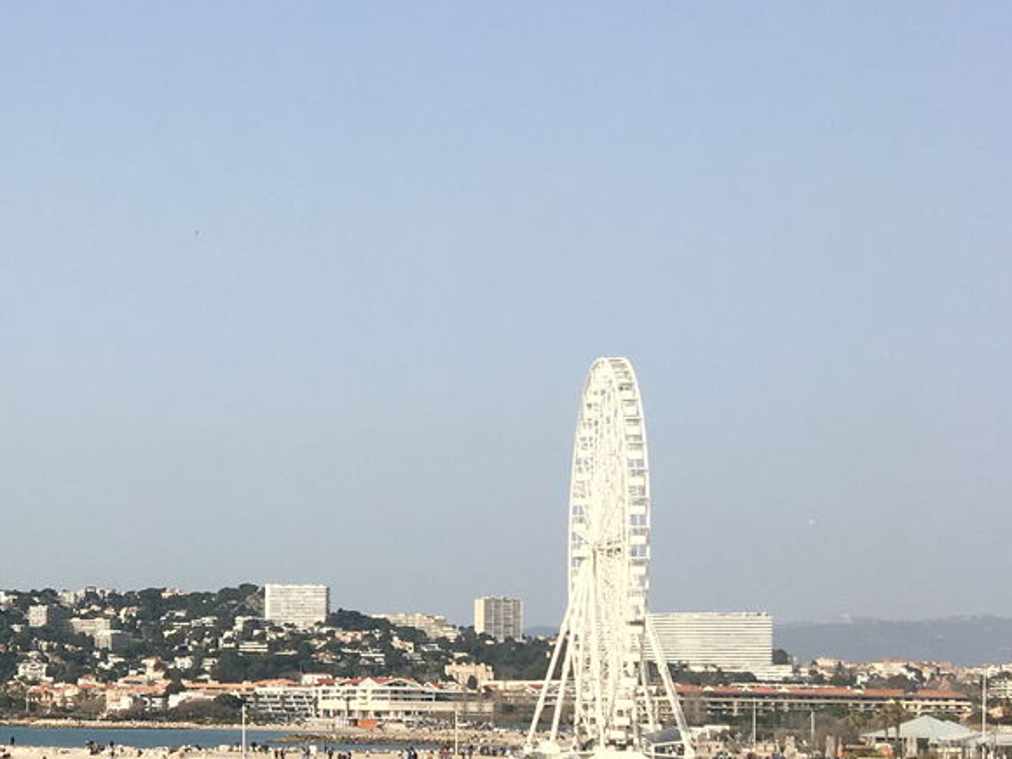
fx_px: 2339
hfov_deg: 21.7
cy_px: 619
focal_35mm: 80
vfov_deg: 18.2
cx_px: -349
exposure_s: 1/1972
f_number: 2.2
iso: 25
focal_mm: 4.15
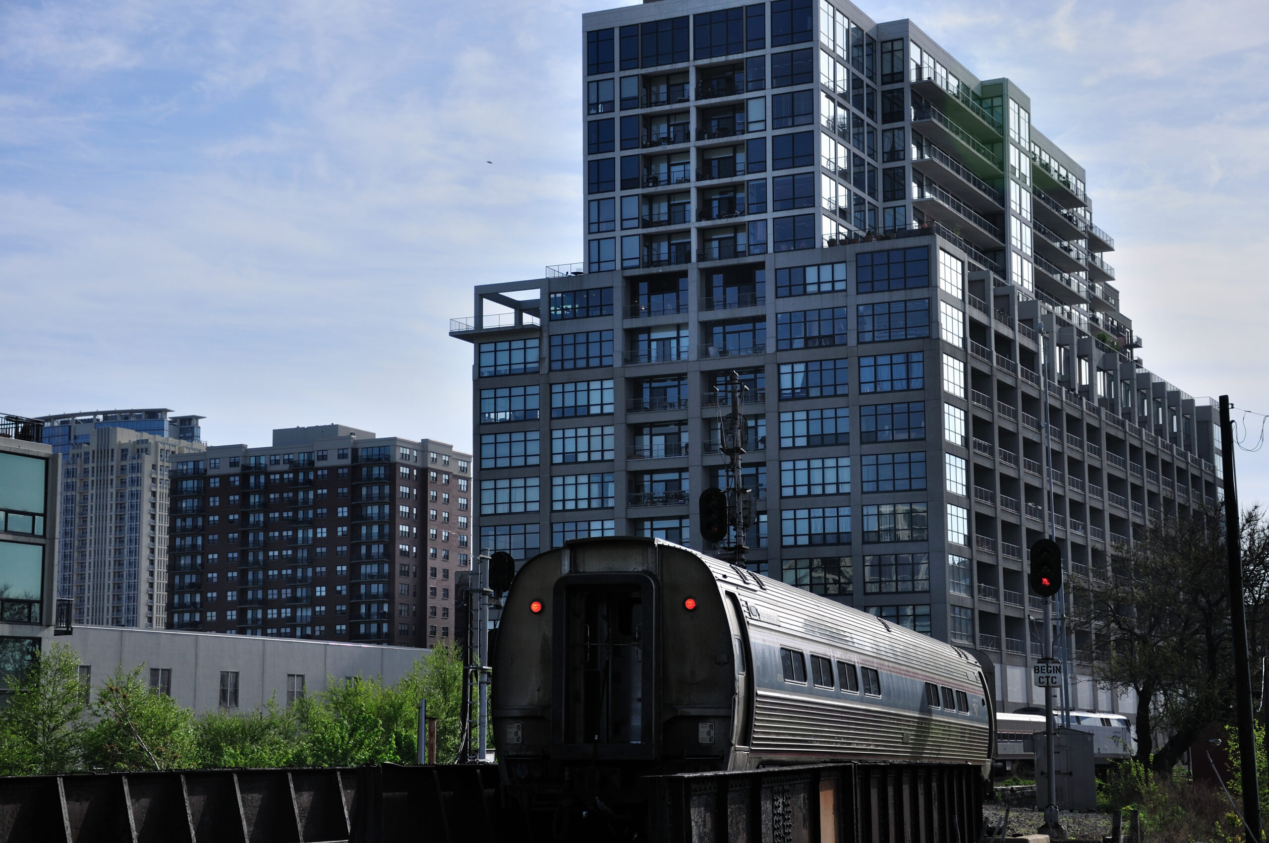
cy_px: 422
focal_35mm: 68
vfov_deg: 20.1
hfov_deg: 29.9
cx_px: 634
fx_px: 2376
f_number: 4.8
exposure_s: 1/400
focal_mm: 45
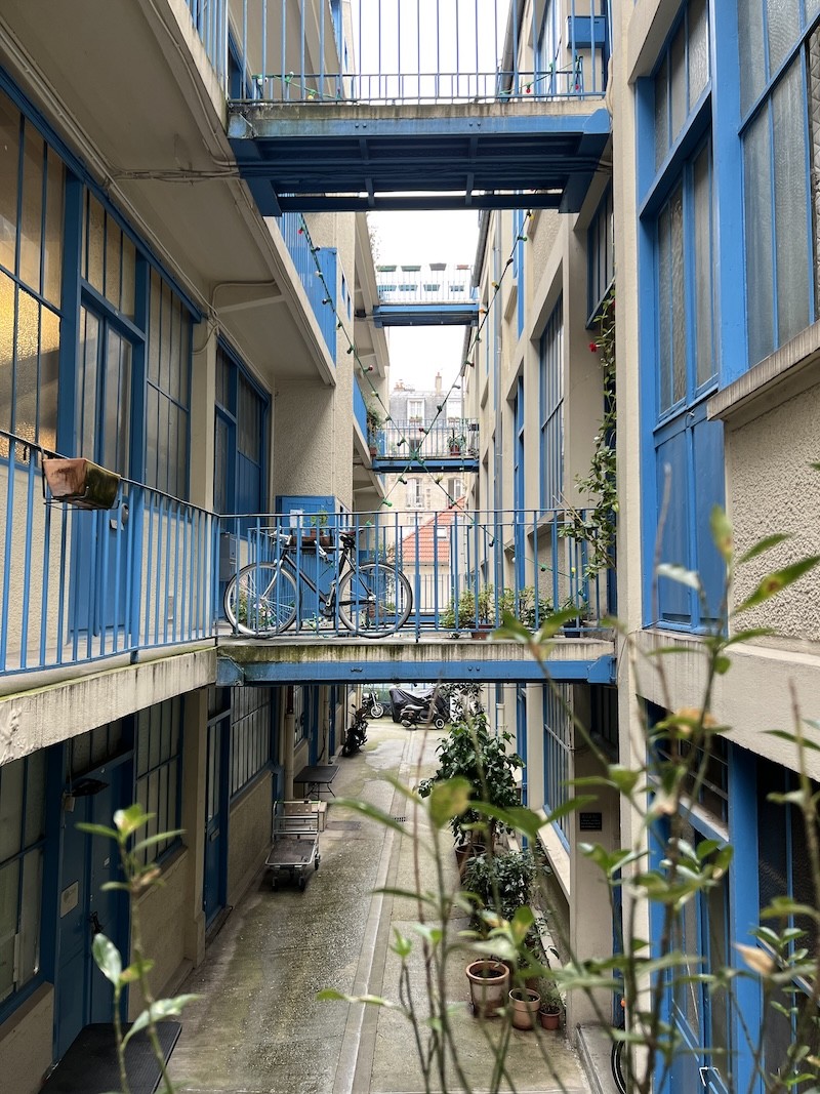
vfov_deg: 67.3
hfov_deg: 53.1
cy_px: 547
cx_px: 410
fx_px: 821
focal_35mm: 26
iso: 80
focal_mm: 5.7
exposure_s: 1/100
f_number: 1.5
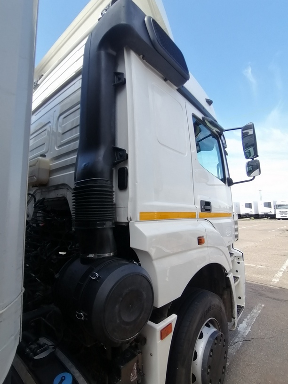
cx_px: 144
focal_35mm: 17
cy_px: 192
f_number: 2.4
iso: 50
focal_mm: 1.78
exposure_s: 1/335
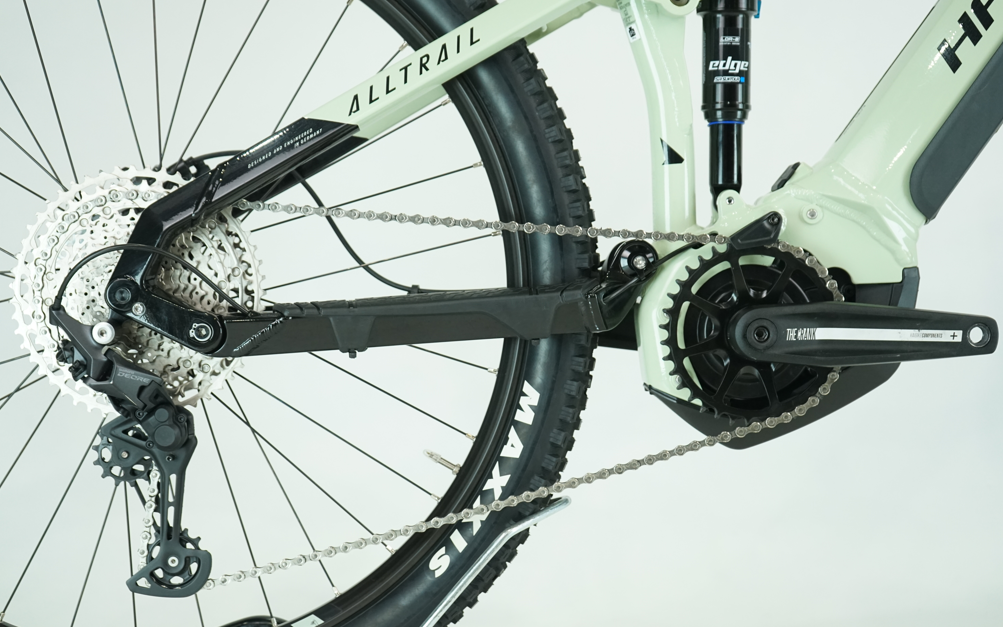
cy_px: 338
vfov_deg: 22.0
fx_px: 1613
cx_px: 504
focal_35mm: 59
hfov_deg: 34.5
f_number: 5.6
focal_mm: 57
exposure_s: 1/200
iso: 1600
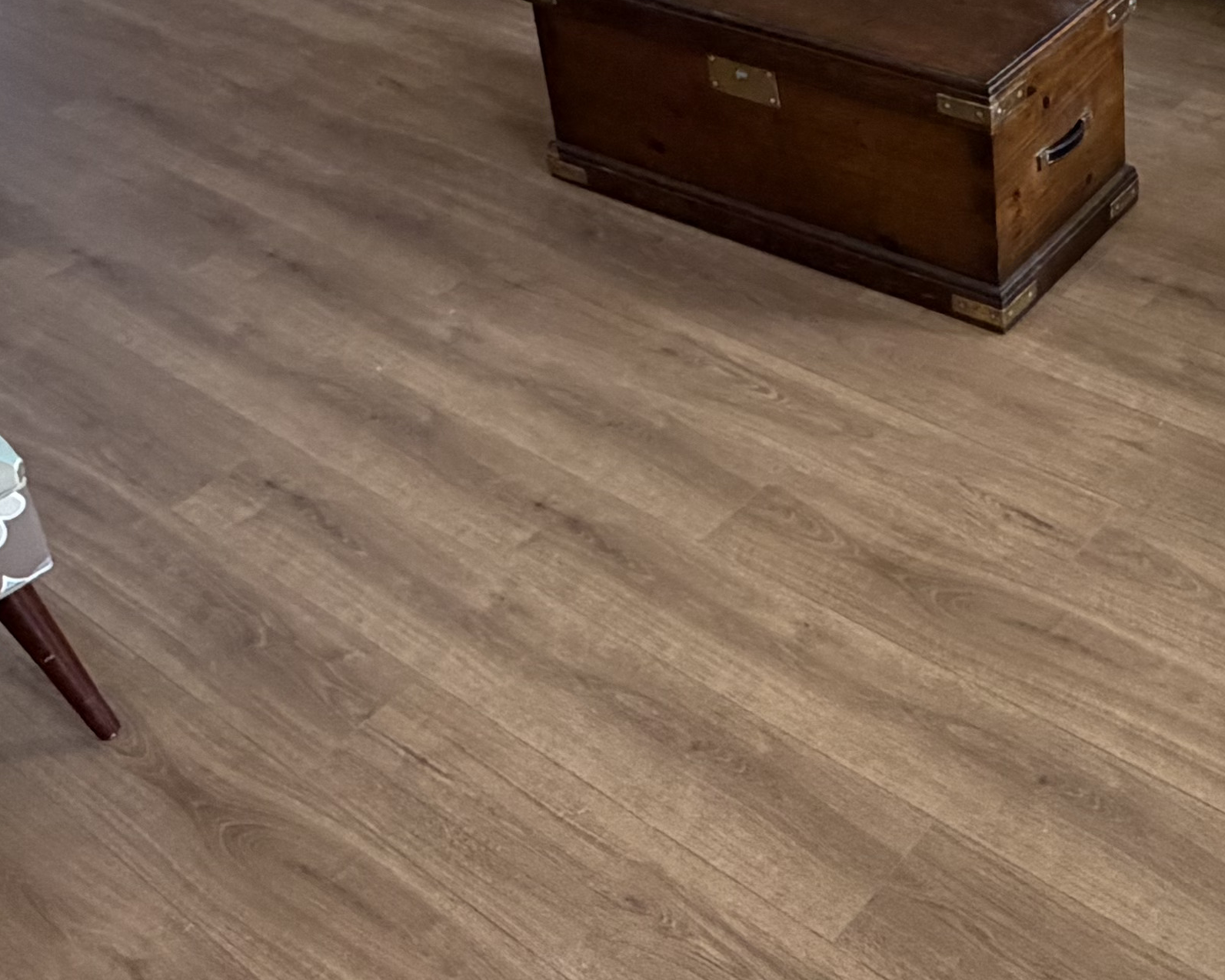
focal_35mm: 49
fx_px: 1776
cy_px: -5
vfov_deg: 28.8
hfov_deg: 36.7
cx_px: 989
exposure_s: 1/111
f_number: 2.2
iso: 320
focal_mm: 2.22
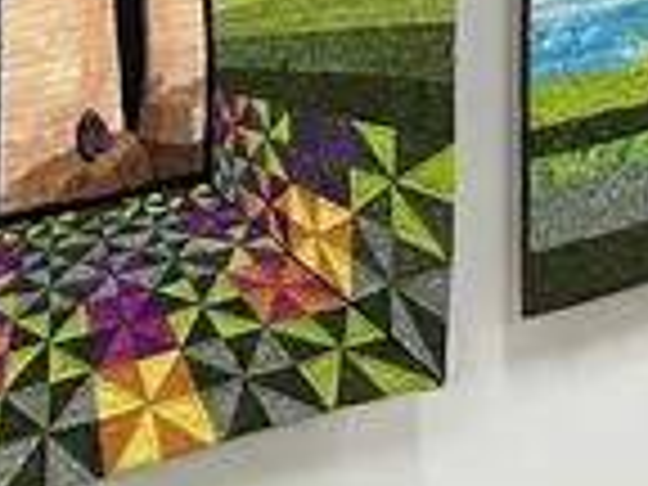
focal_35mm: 180
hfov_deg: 10.5
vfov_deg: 7.3
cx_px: 1071
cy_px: -976
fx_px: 3370
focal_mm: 5.7
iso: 80
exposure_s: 1/100
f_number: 1.5
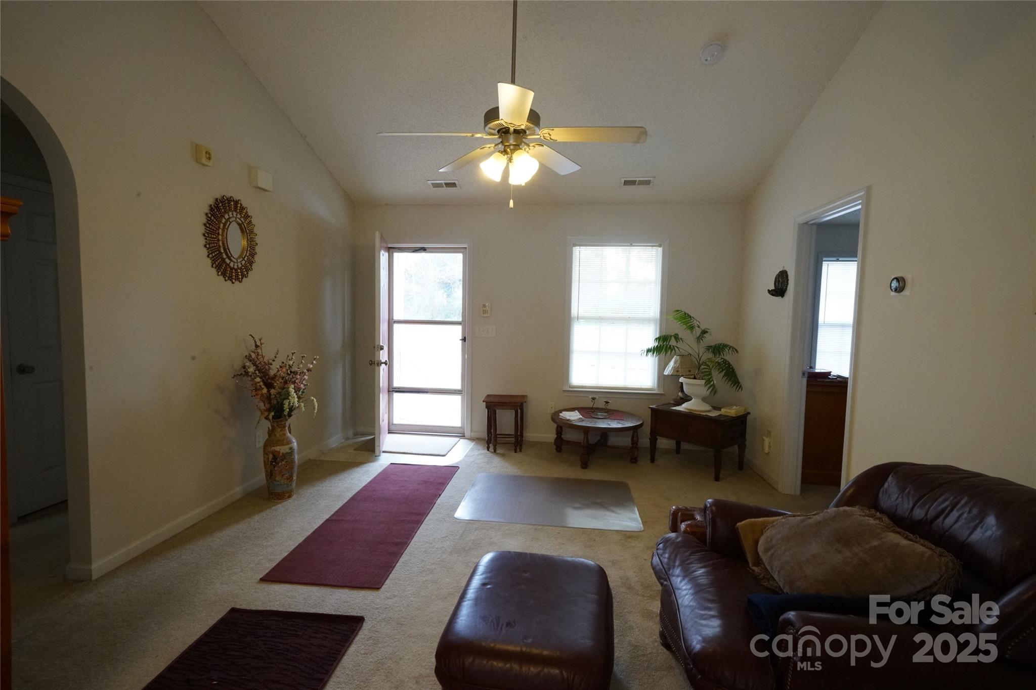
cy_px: 345
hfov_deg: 96.7
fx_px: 460
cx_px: 518
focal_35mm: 16
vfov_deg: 73.7
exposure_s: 1/25
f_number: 16
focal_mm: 16
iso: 5000
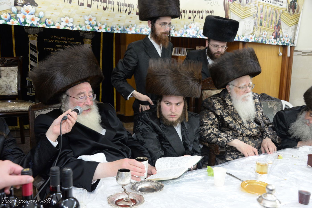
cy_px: 104
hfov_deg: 54.4
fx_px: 303
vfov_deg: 37.9
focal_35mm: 35
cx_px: 156
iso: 1600
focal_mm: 35
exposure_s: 1/60
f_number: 5.6
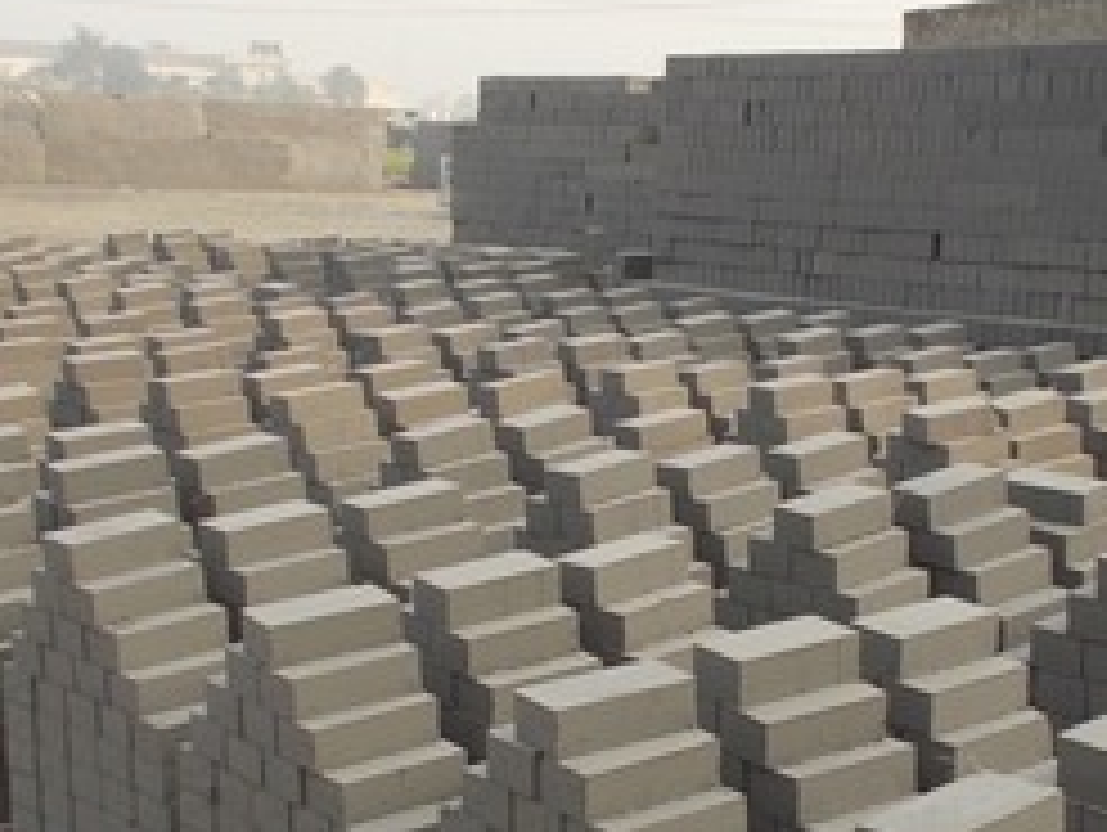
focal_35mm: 69
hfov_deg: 28.1
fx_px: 2209
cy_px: 560
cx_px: 648
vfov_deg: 21.3
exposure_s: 1/200
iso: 80
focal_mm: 6
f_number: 3.6
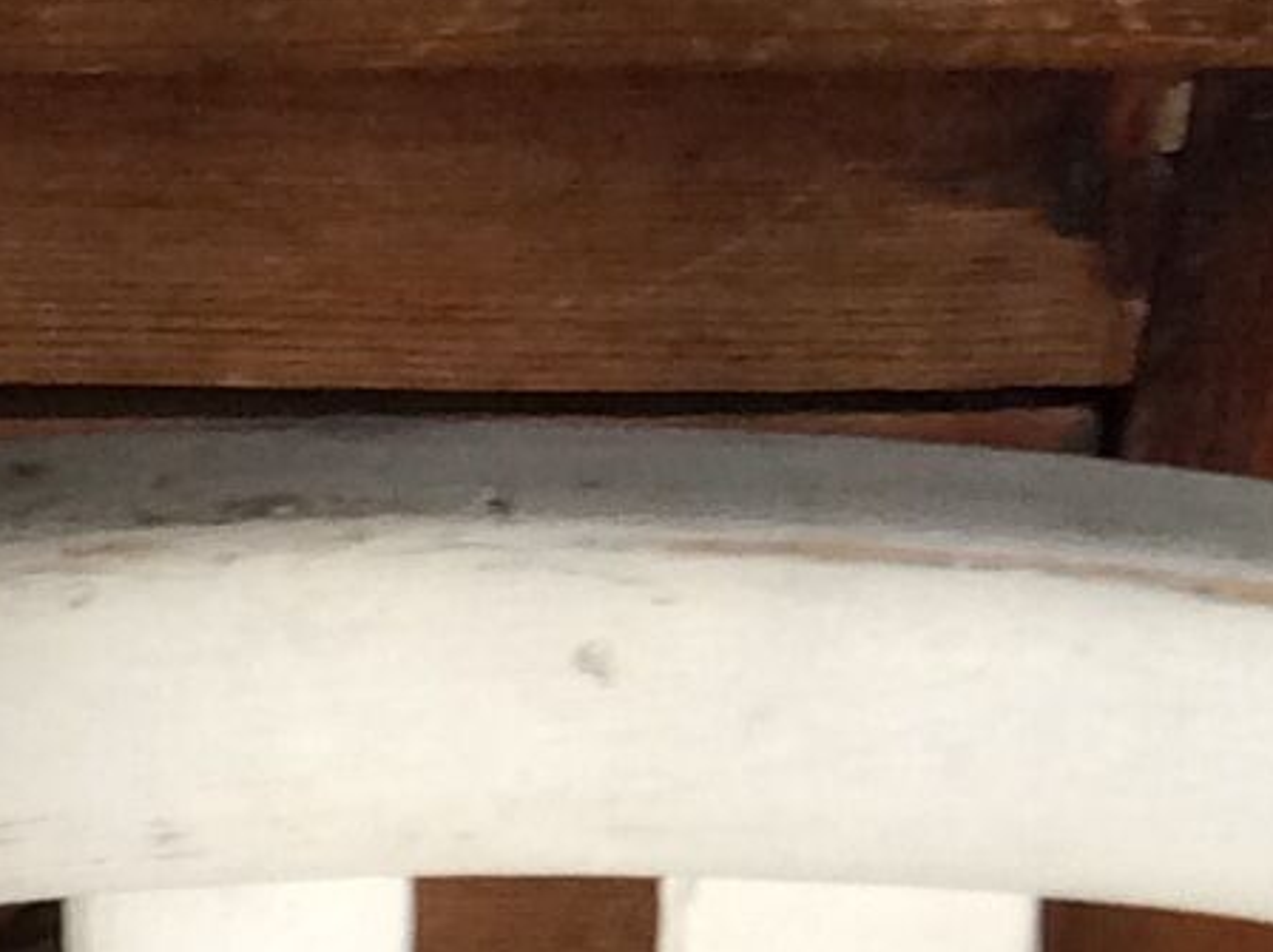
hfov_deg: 10.6
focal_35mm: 185
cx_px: 14
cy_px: 2504
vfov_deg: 7.4
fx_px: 6796
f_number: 2.4
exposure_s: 1/25
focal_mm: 3.3
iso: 64
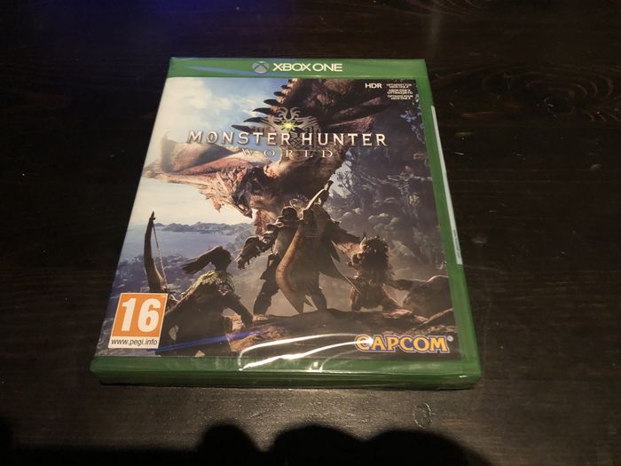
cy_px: 233
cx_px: 310
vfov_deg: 49.7
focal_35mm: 28
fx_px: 502
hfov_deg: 63.4
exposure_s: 1/7
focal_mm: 4
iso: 80
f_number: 1.8
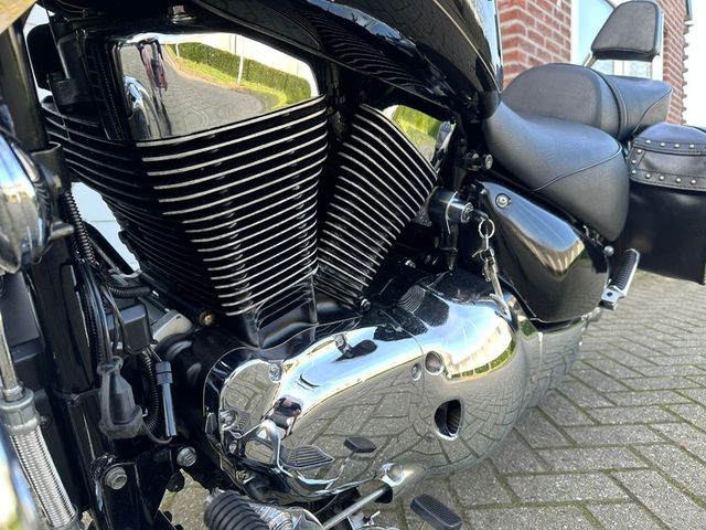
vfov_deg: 56.8
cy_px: 265
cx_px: 353
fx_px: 489
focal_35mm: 24
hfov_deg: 71.6
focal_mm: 6.86
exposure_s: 1/121
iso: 50
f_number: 1.78
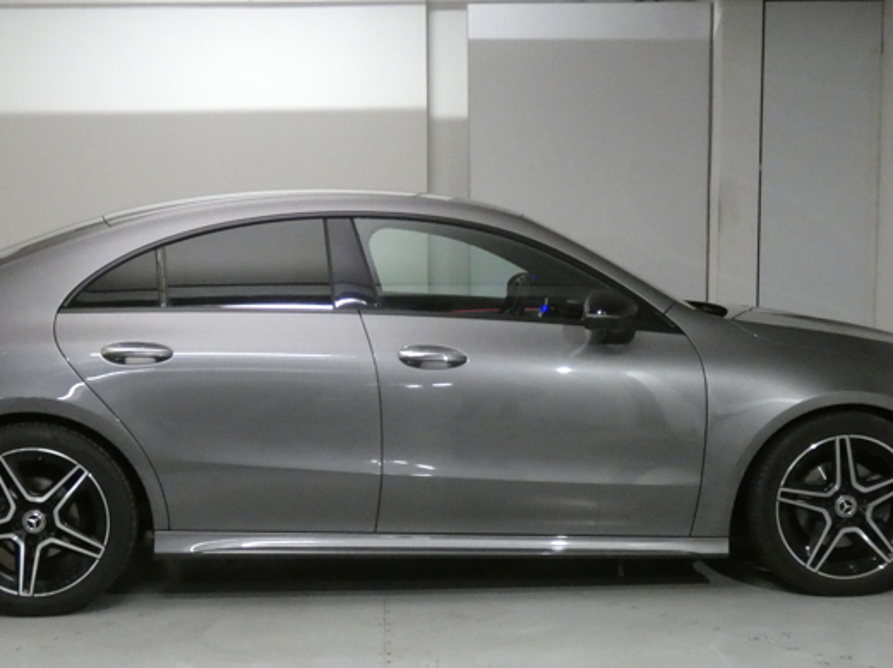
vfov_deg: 23.1
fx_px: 1624
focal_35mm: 63
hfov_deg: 30.7
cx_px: 384
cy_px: 459
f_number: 3.6
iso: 1250
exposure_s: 1/80
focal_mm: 7.3
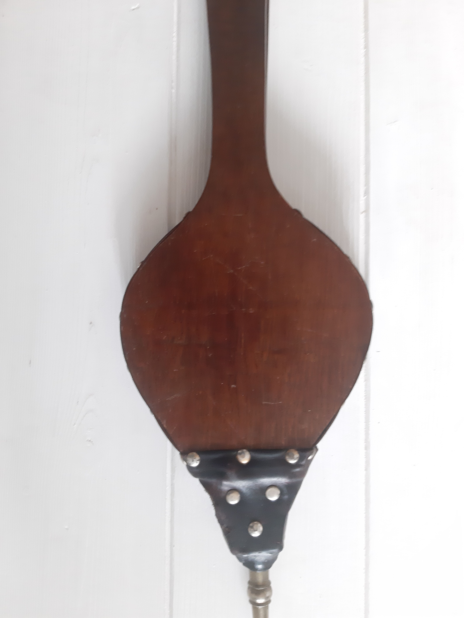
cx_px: 232
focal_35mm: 27
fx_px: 483
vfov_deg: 65.3
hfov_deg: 51.4
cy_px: 309
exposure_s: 1/20
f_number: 1.7
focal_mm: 3.93
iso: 400
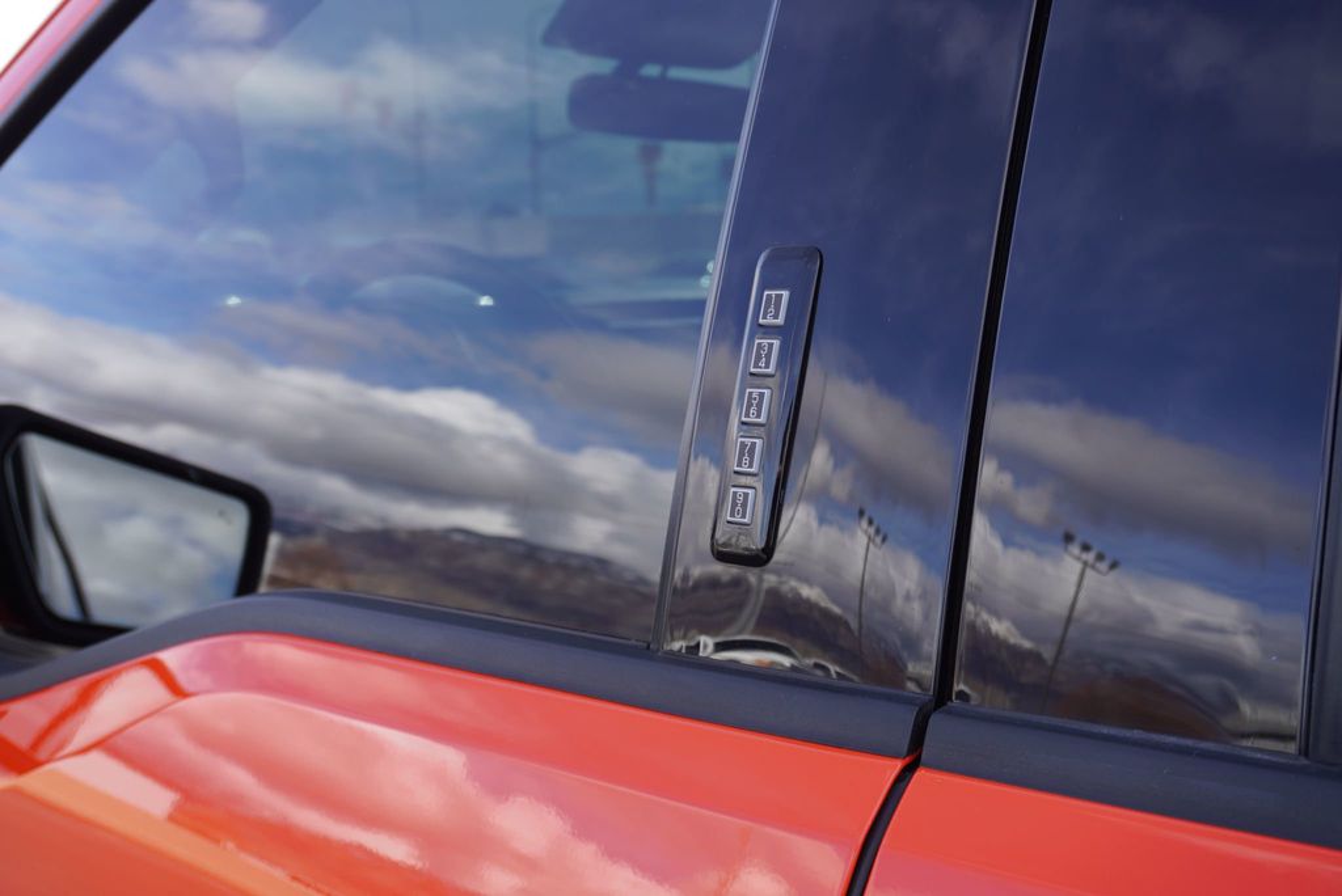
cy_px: 448
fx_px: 1511
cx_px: 671
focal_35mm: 40
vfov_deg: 33.1
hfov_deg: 47.9
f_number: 5.6
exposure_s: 1/100
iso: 100
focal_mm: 27
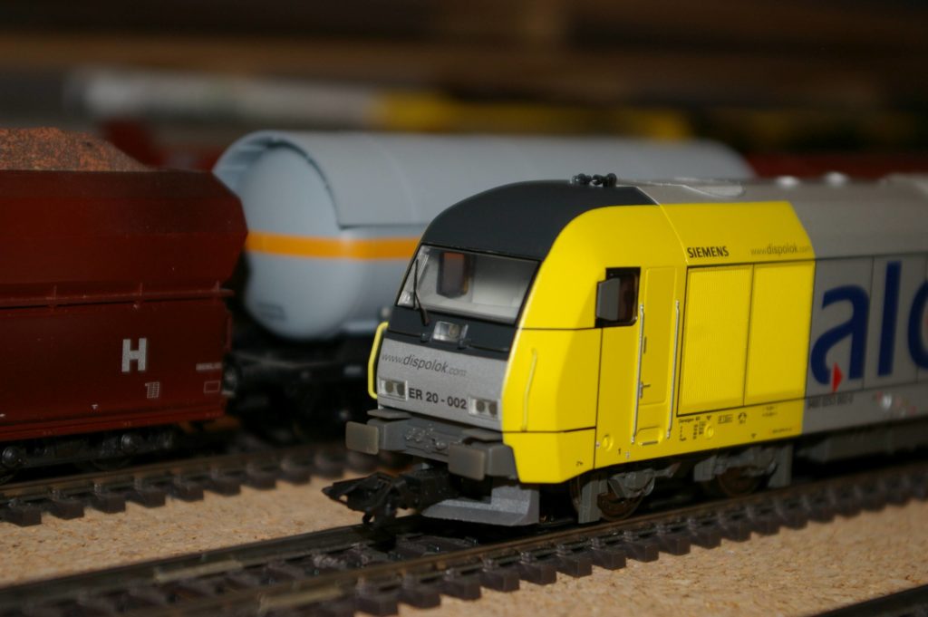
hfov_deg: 24.6
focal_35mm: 82
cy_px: 308
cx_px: 464
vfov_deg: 16.5
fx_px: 2125
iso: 200
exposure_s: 1/60
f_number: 5.6
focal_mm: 55
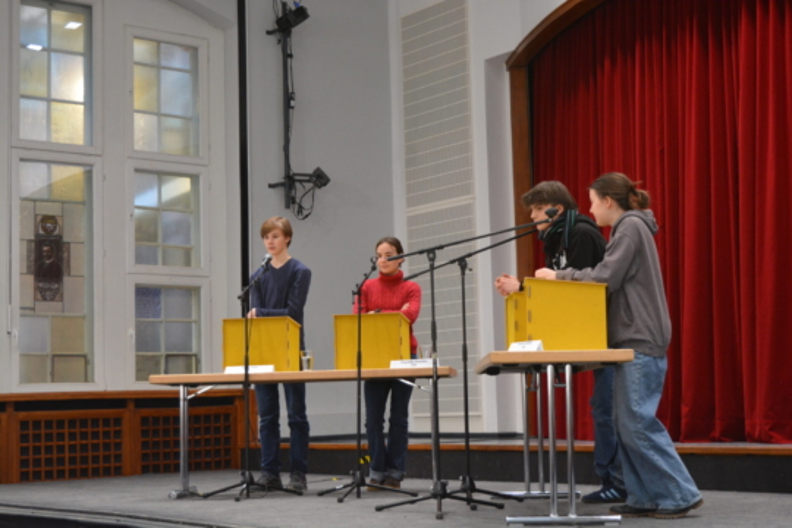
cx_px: 396
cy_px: 264
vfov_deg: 22.6
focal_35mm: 60
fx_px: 1320
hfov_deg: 33.4
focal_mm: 40
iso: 1600
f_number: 4.8
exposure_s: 1/50
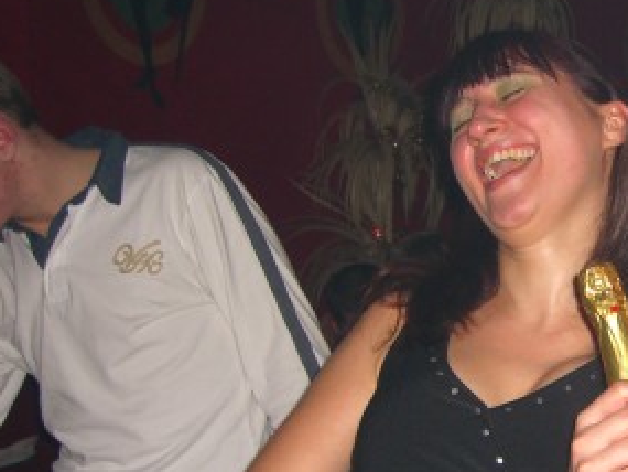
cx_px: 646
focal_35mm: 80
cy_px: 322
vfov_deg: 18.4
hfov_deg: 23.3
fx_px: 1452
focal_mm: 7.9
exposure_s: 1/60
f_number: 2.8
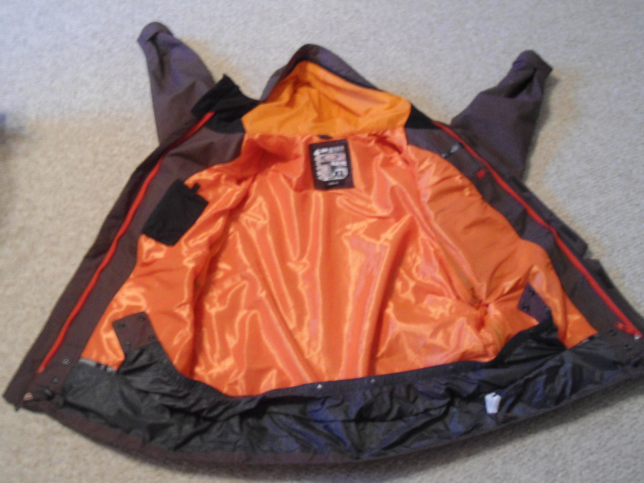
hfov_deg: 50.1
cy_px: 242
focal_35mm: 37
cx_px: 322
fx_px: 688
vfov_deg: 38.7
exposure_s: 1/5
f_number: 3.2
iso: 400
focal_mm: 6.7
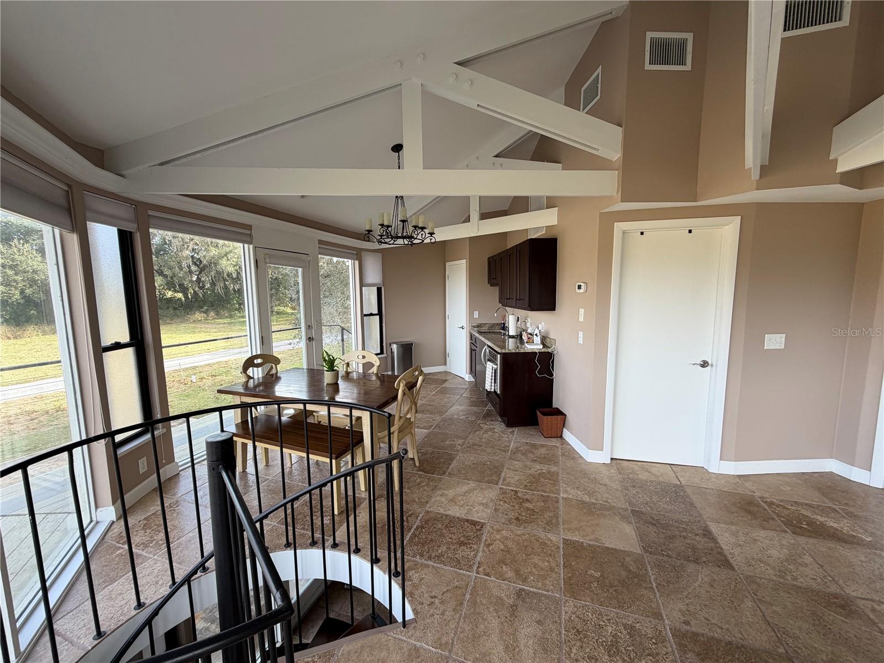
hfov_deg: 102.1
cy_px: 332
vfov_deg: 85.7
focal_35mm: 14
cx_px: 442
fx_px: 358
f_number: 2.2
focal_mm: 2.22
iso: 50
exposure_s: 1/121
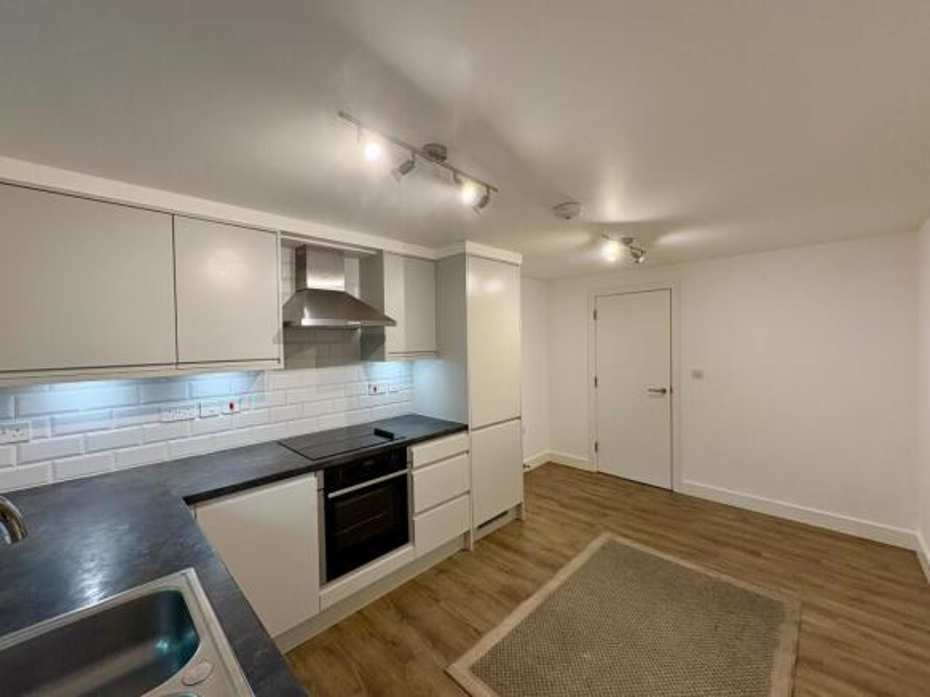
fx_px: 376
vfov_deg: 85.7
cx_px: 465
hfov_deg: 102.1
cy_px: 348
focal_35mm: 14
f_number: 2.2
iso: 160
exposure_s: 1/100
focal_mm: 2.22
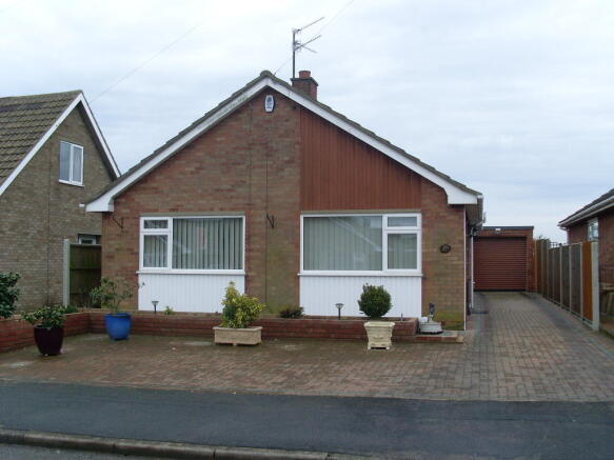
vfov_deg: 37.7
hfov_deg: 49.0
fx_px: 674
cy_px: 230
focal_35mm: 38
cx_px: 307
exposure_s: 1/90
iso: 80
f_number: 7.7
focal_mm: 6.3
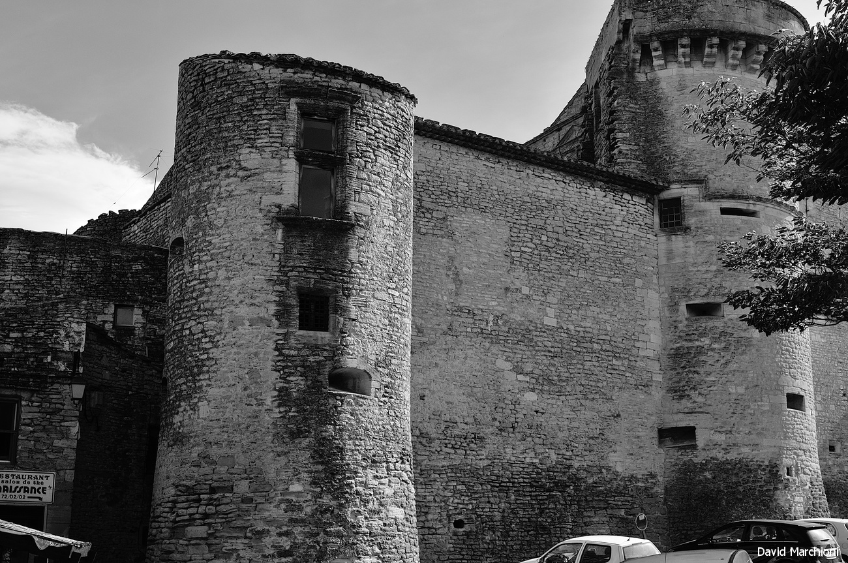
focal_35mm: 46
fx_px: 1094
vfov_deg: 28.9
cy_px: 282
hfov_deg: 42.4
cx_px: 424
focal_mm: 31
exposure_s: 1/1000
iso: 200
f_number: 5.6
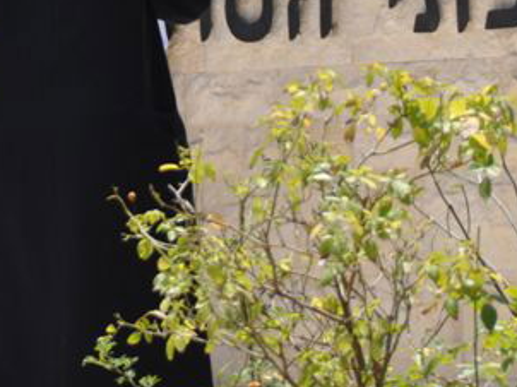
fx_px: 14595
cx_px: 140
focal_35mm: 978
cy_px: -57
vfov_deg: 1.5
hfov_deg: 2.0
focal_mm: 200
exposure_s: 1/640
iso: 200
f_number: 6.3
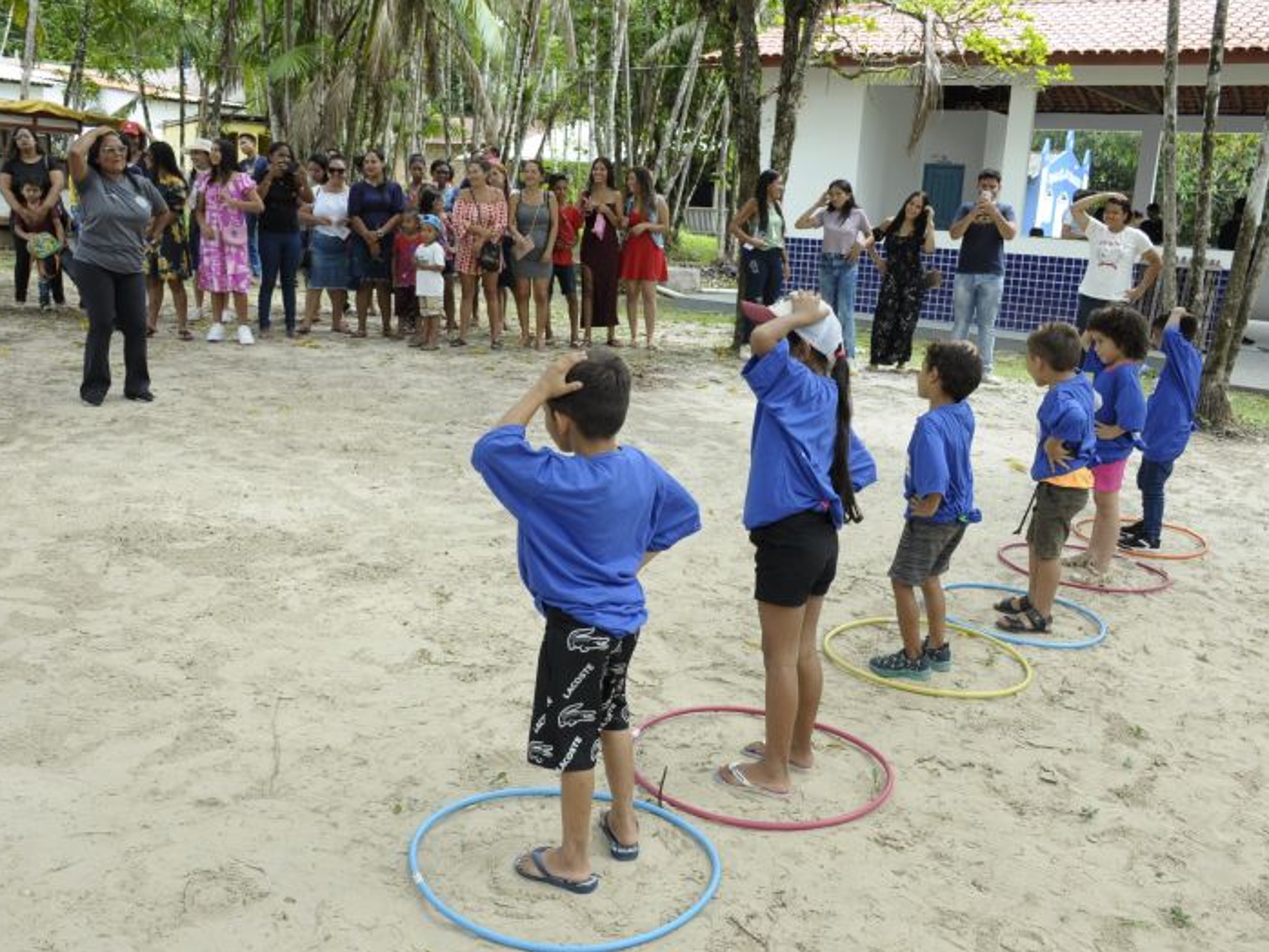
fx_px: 1210
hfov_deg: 55.3
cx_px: 620
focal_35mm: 33
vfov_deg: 43.0
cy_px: 481
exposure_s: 1/250
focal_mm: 20
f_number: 8
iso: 640
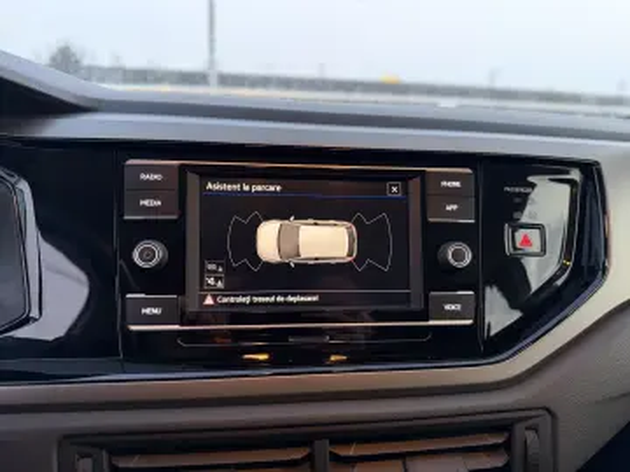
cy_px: 236
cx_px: 315
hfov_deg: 71.6
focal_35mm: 24
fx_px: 437
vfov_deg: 56.8
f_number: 1.78
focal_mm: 6.76
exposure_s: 1/35
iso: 800
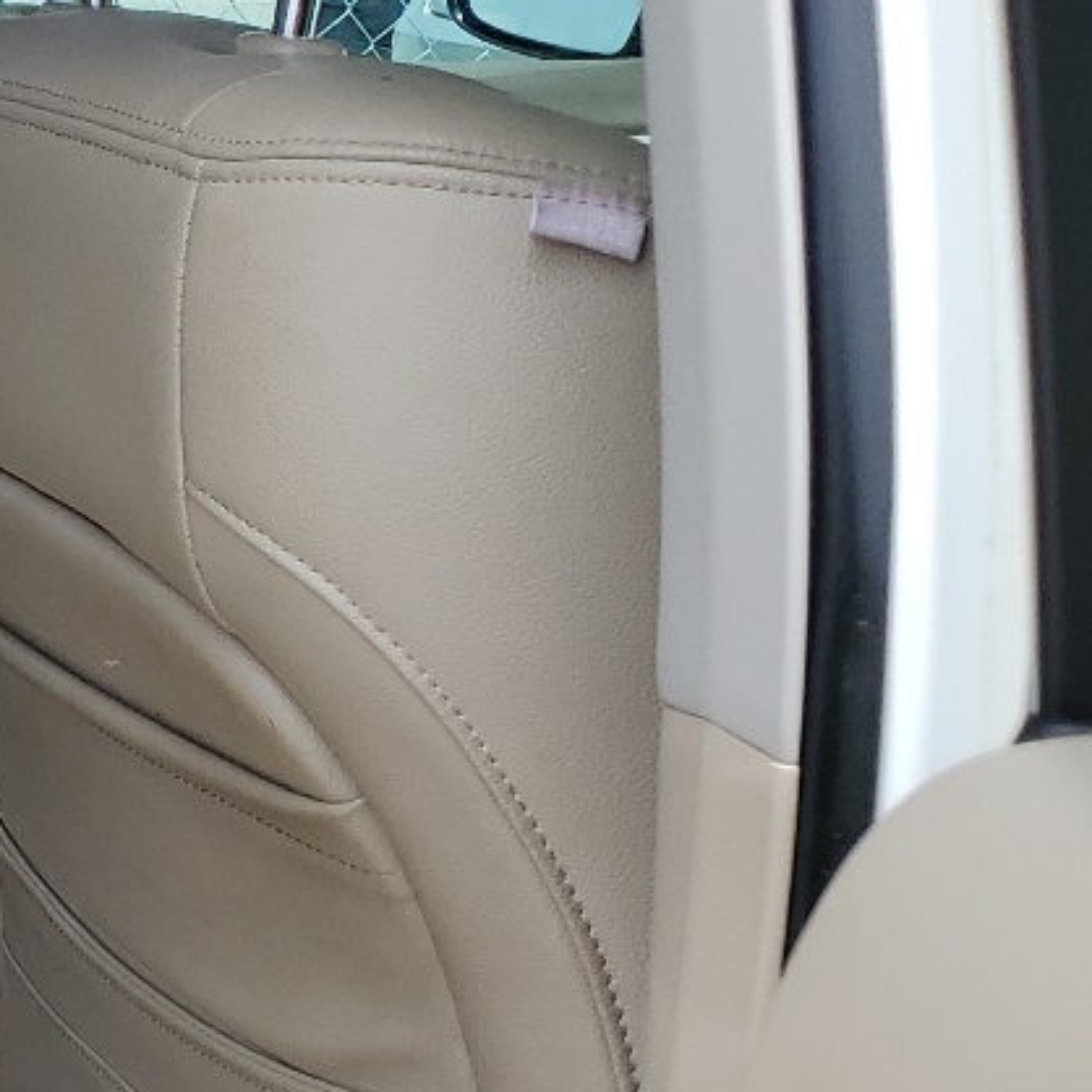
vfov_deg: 19.6
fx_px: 3141
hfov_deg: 16.3
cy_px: 768
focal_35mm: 88
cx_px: -935
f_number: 1.5
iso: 50
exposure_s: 1/1111
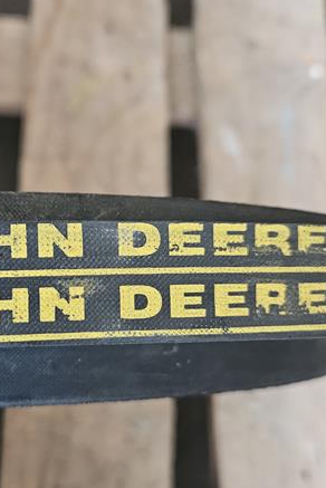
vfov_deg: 46.1
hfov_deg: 31.6
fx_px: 570
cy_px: 298
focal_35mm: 42
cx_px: 98
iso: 800
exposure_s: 1/100
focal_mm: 5.4
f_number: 1.8
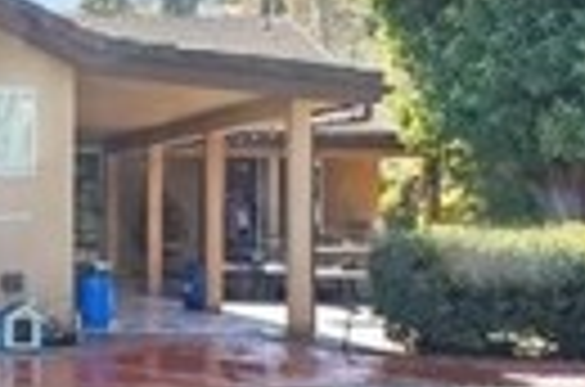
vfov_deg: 18.3
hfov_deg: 24.6
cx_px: -135
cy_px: 184
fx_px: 1200
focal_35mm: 74
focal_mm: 10
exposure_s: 1/250
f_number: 8
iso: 500
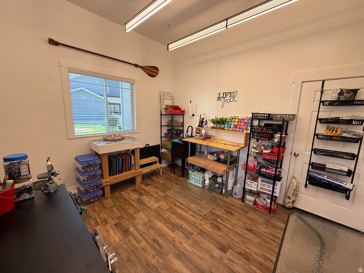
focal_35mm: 14
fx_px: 147
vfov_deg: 85.7
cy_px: 136
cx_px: 182
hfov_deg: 102.1
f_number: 2.2
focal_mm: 2.22
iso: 100
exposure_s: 1/150
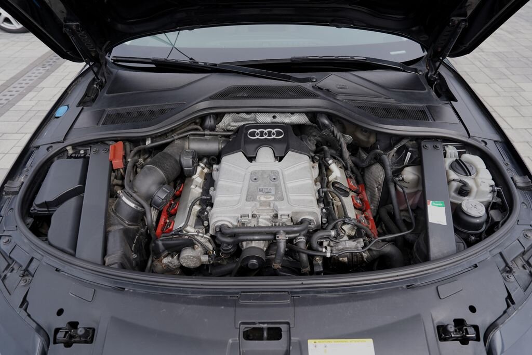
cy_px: 178
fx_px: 355
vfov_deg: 53.1
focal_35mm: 24
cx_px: 266
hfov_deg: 73.7
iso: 100
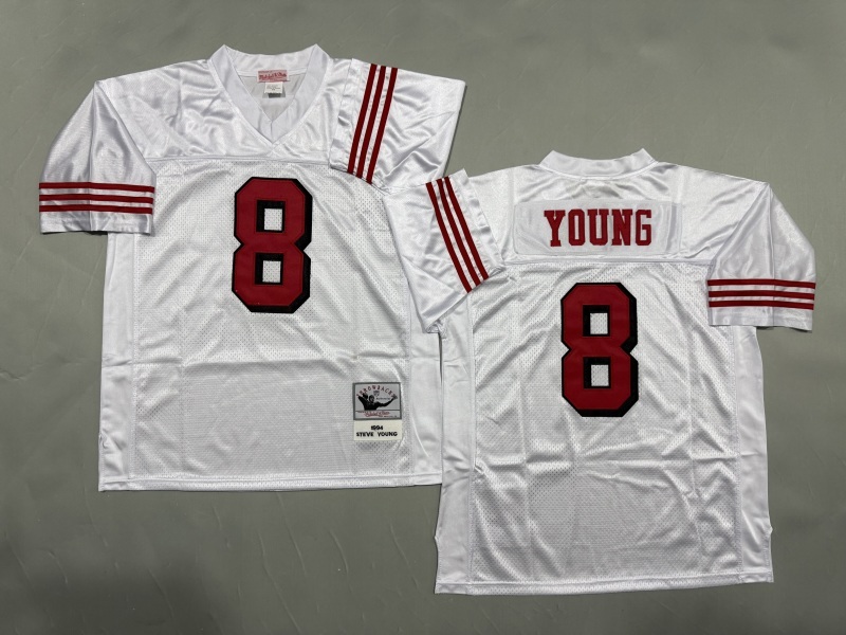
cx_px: 423
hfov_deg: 71.6
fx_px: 587
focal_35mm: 24
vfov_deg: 56.8
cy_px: 318
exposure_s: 1/100
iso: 200
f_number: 1.78
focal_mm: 6.76
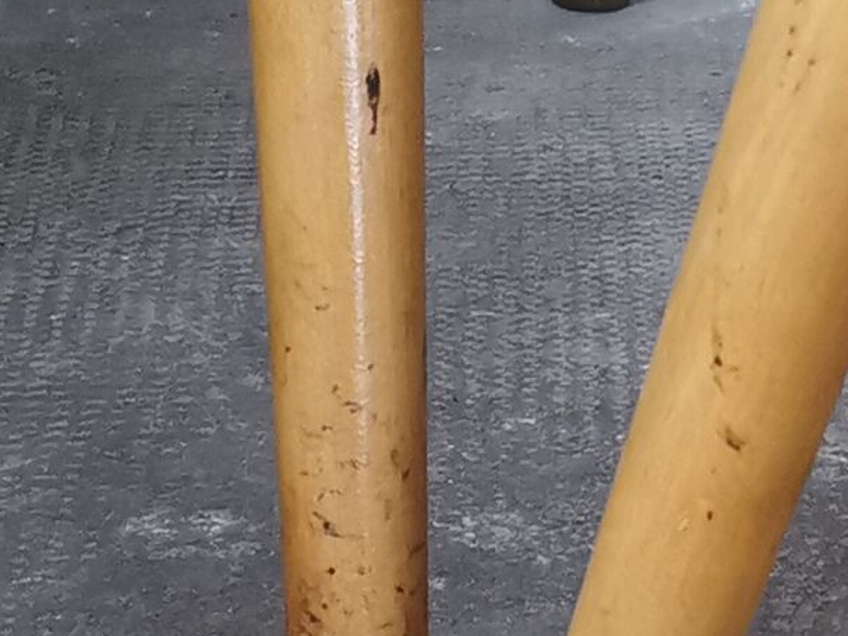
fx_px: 3969
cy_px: 398
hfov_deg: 11.1
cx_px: 1653
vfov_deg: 9.2
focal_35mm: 162
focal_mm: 5.56
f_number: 1.6
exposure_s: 1/40
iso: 500
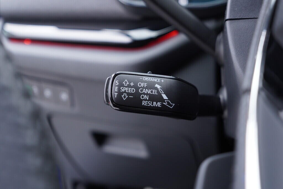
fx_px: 283
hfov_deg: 53.1
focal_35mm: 36
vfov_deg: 36.9
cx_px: 142
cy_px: 94
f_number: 2.8
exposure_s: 1/40
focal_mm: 24
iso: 400
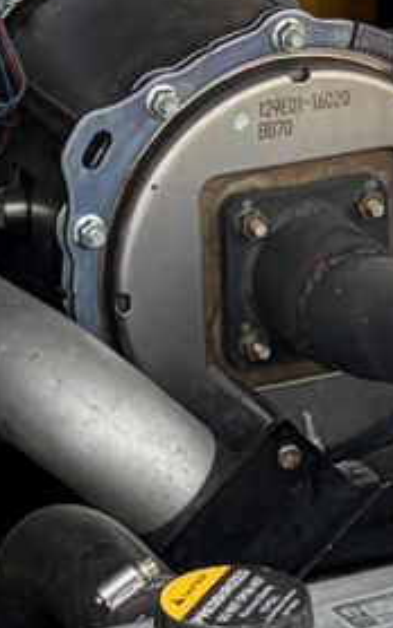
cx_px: 314
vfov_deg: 10.1
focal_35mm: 203
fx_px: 3475
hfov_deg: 6.5
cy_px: 867
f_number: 1.6
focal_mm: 5.96
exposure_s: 1/331
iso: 50
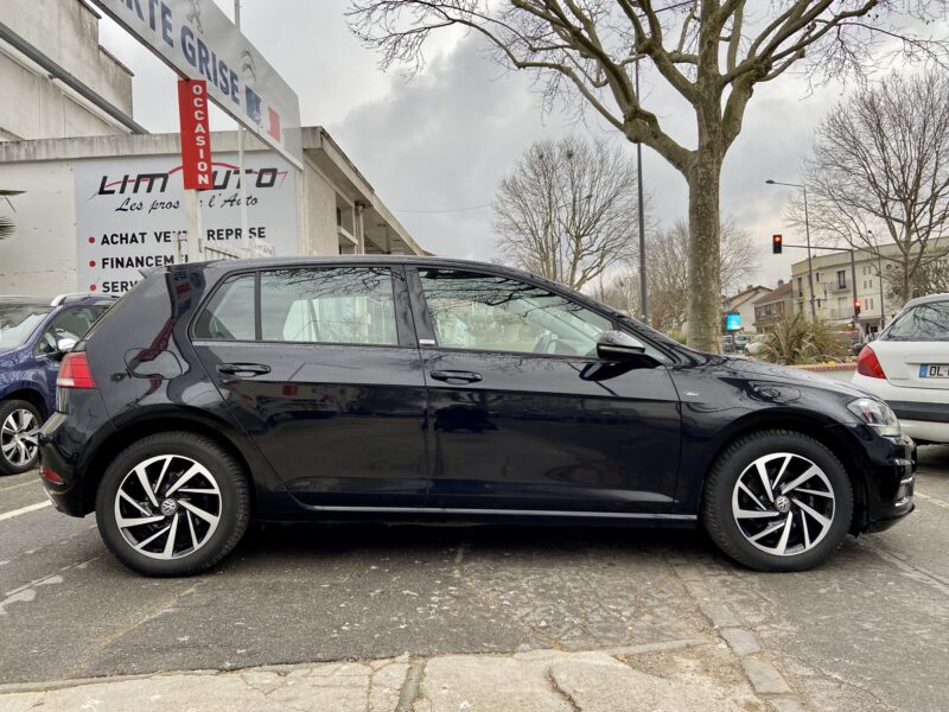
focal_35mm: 26
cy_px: 356
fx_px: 713
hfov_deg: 67.3
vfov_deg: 53.1
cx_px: 474
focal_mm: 4.25
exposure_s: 1/121
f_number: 1.8
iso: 32
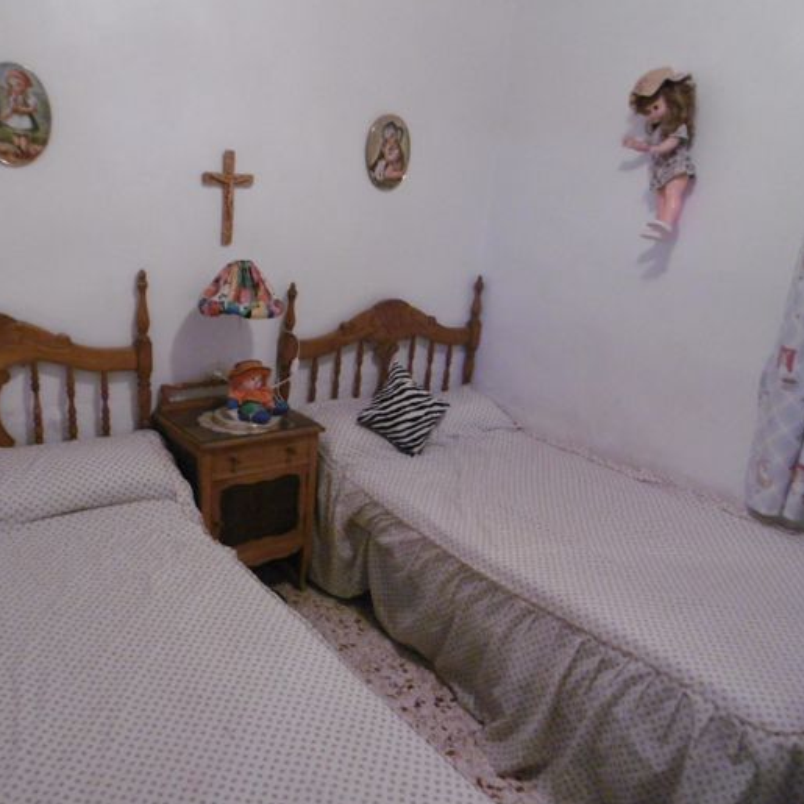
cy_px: 407
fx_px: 762
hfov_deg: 55.4
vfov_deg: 55.6
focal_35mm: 29
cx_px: 338
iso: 400
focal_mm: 4.3
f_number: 3.1
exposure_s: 1/10
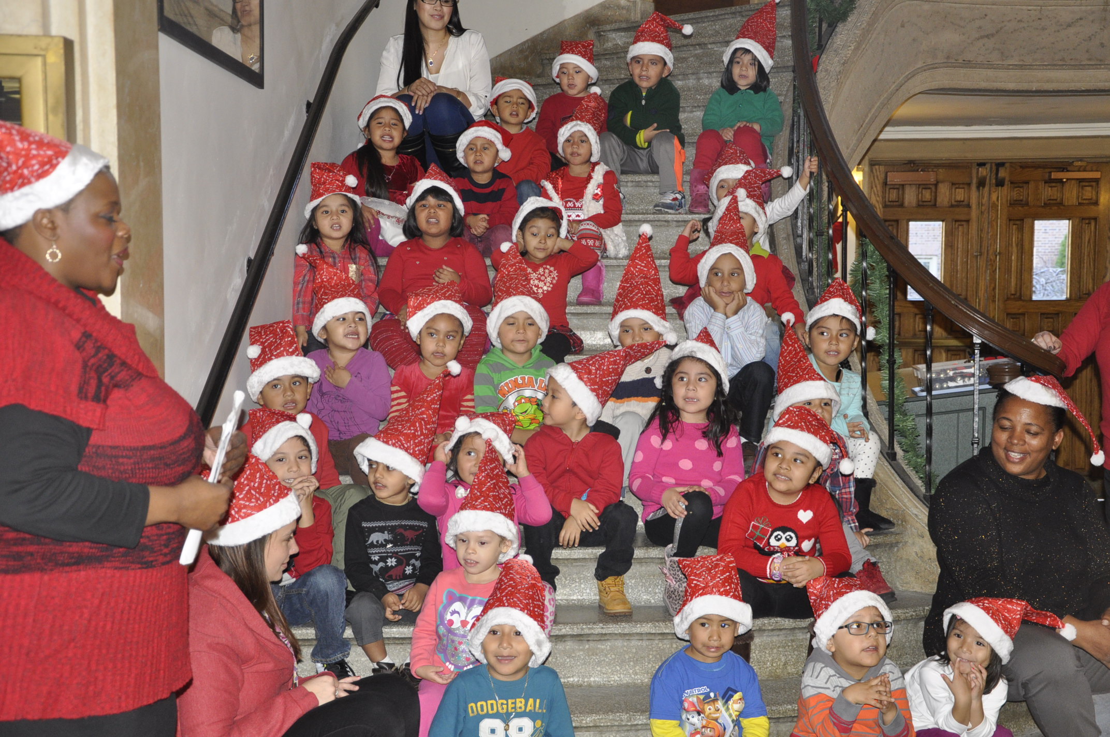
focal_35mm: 57
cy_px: 368
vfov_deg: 23.7
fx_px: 1755
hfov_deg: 35.1
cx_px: 555
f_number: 4.5
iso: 800
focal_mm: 38
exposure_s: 1/60
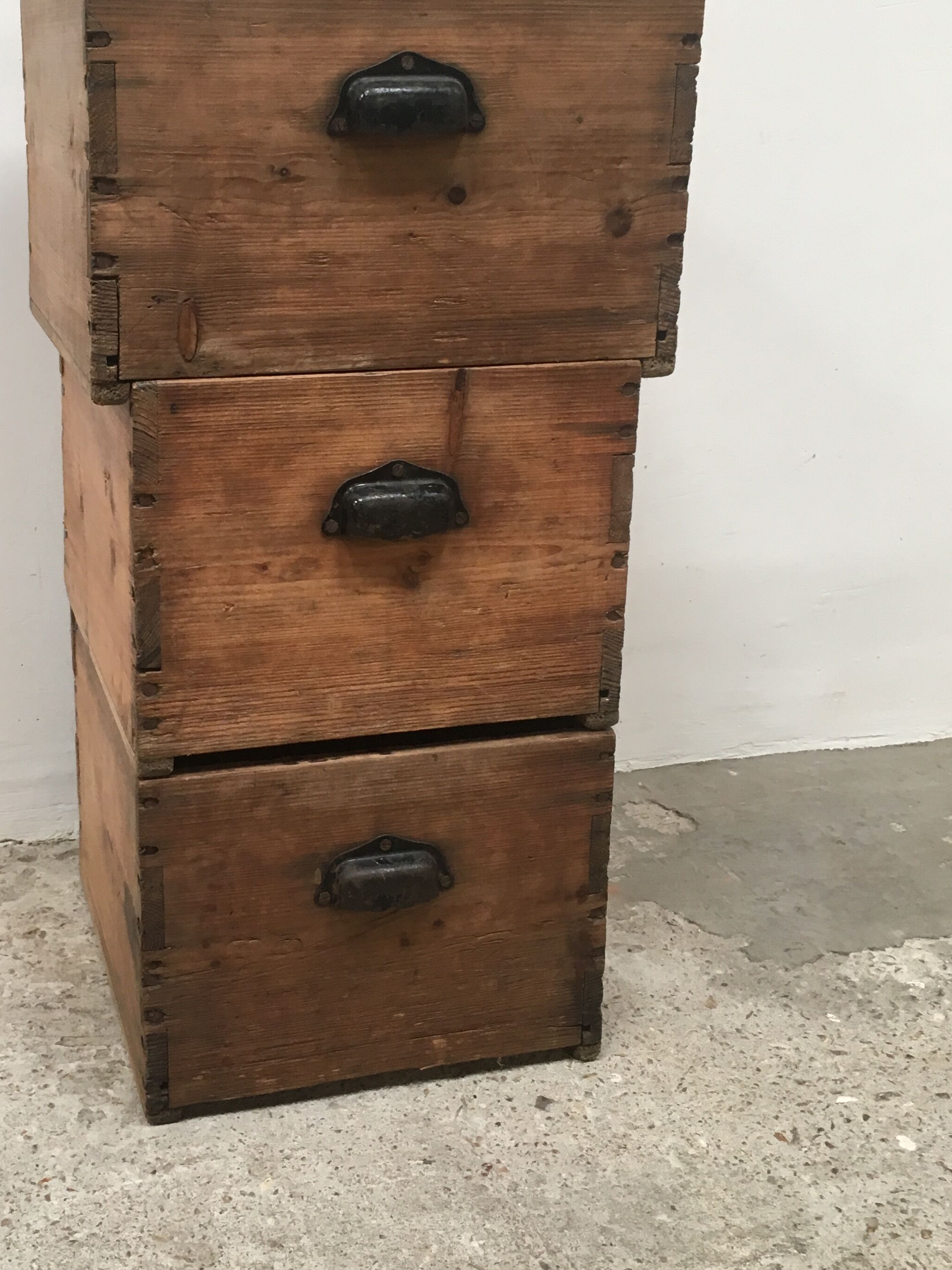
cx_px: 270
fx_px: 1577
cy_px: 513
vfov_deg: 43.6
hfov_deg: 33.1
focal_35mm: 43
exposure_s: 1/33
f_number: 2.2
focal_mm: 4.15
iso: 50
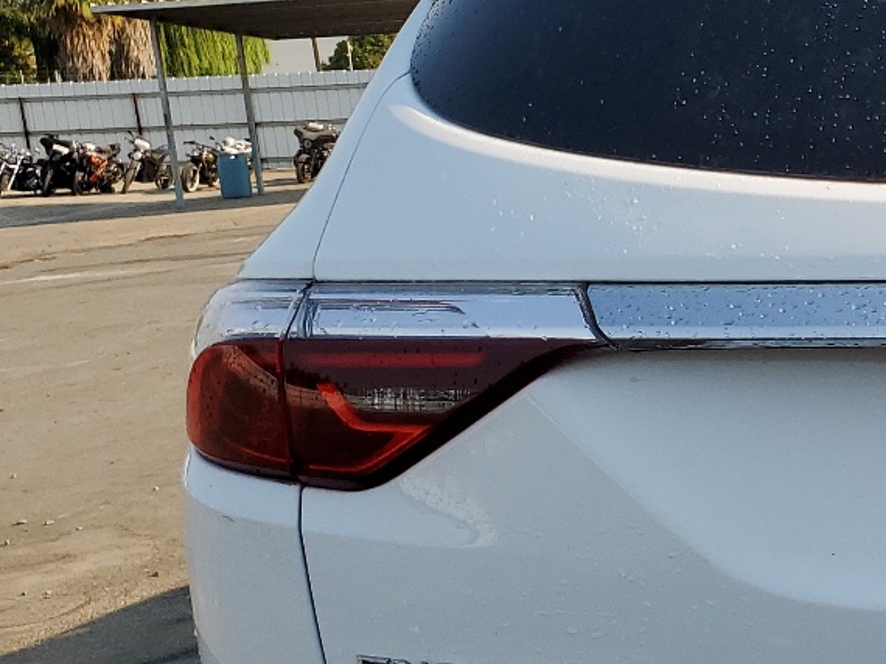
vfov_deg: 20.1
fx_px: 1868
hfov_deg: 23.8
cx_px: 1127
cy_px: 435
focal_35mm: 73
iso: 50
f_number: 1.5
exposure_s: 1/2500
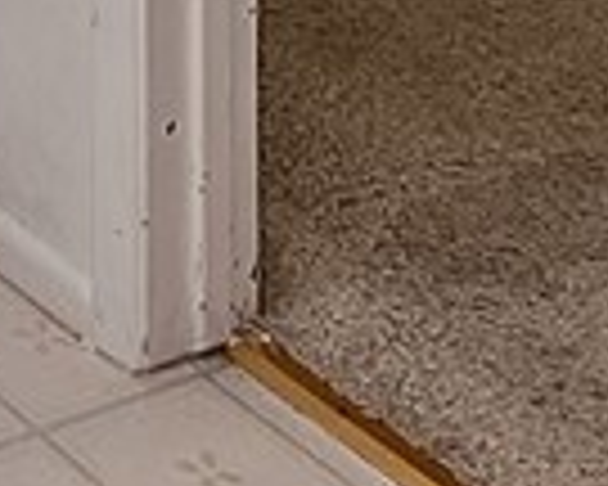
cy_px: -920
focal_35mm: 107
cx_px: -644
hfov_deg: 14.5
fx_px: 1925
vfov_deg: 10.6
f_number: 8
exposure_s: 1/30
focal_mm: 10
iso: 220
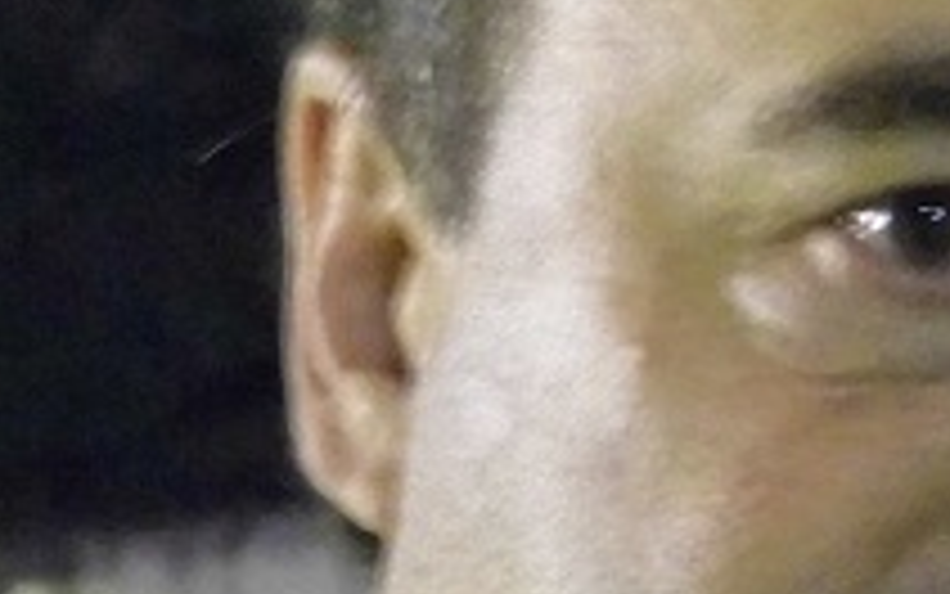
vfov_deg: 2.8
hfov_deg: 4.5
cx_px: 871
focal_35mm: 470
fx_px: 12172
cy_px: 459
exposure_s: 1/8
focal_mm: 23.6
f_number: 4.7
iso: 800
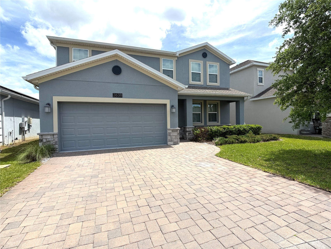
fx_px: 229
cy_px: 124
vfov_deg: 56.8
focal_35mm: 24
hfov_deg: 71.6
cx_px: 166
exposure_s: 1/6711
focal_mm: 6.76
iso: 80
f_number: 1.78
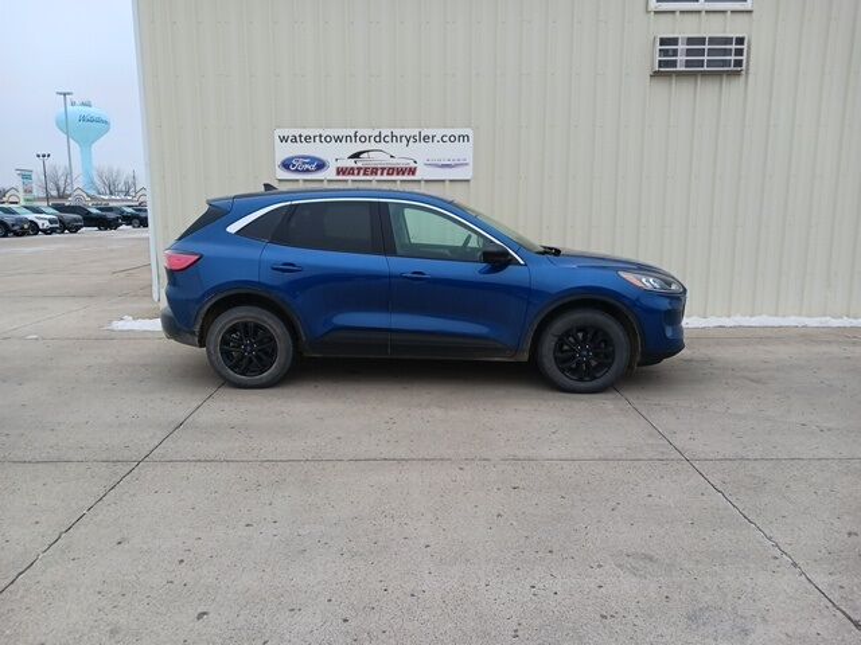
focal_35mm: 27
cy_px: 322
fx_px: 672
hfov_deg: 65.3
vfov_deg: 51.4
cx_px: 430
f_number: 1.8
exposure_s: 1/120
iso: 37
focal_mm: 4
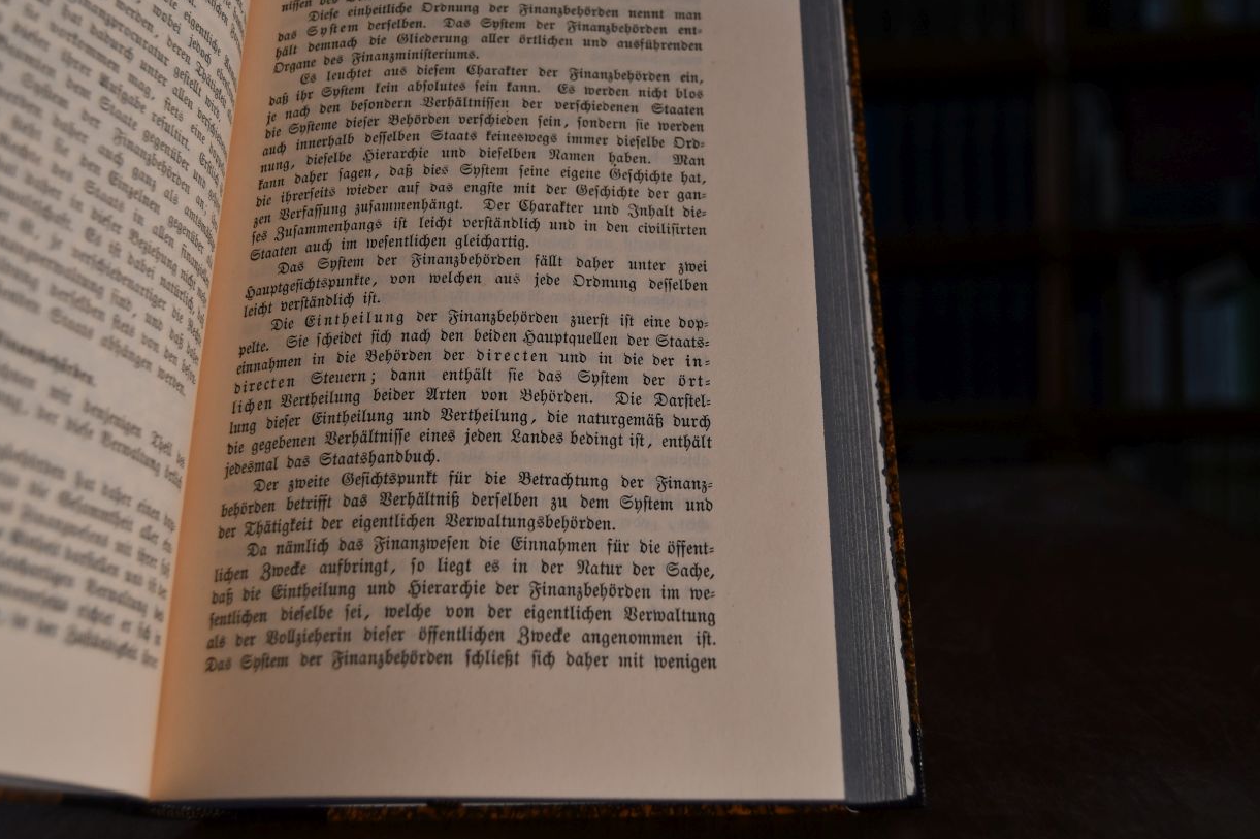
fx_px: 1364
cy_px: 362
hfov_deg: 49.6
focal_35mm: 39
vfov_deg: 34.1
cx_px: 647
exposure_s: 1/250
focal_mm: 23
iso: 400
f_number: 4.5
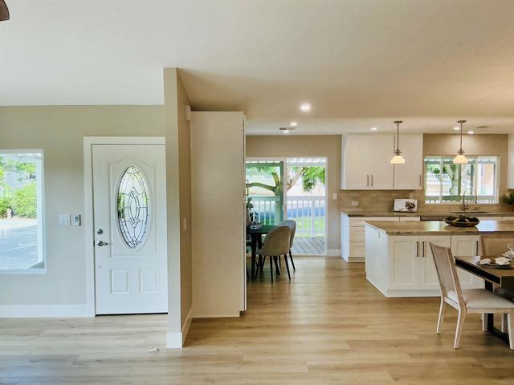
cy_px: 192
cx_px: 257
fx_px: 416
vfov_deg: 49.7
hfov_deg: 63.4
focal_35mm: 28
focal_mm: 3
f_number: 1.8
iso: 32
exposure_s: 1/139
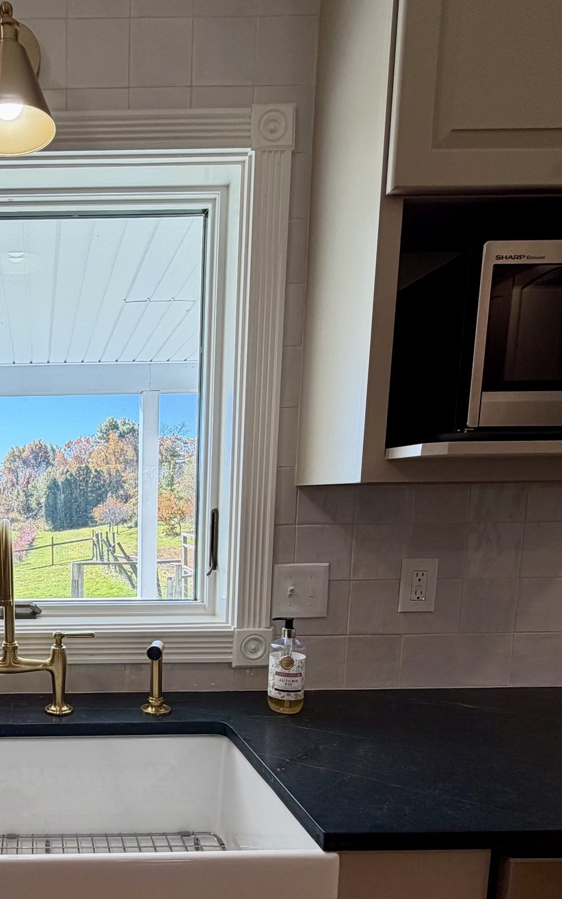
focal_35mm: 26
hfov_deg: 42.5
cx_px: 29
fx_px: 637
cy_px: 597
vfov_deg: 68.5
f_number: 2.2
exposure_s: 1/120
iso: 40
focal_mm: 2.22
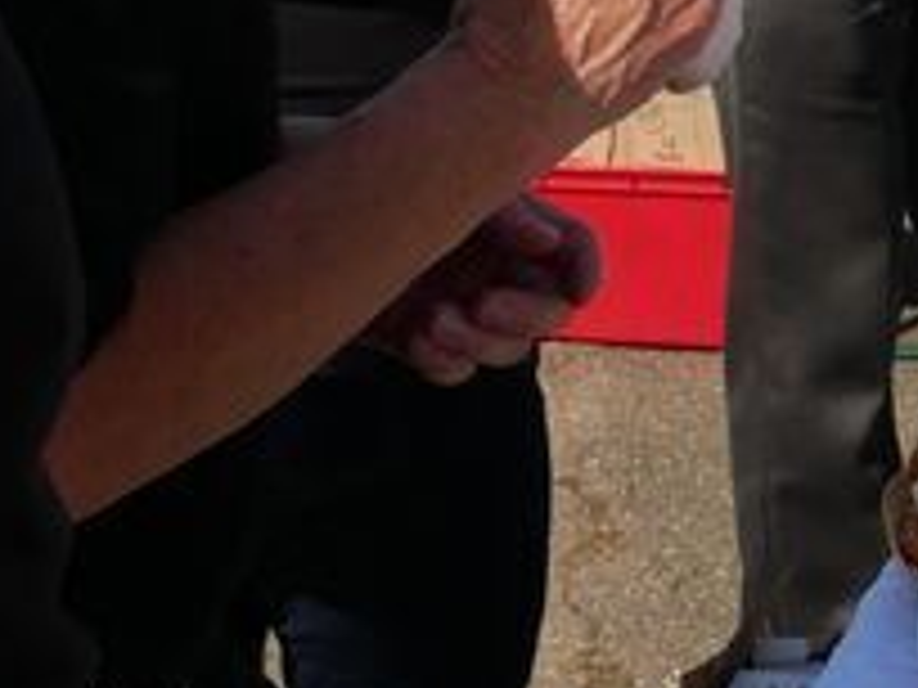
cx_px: 1472
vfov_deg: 9.9
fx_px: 3898
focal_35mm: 147
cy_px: -157
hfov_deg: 12.6
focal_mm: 15
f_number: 7.1
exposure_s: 1/640
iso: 200
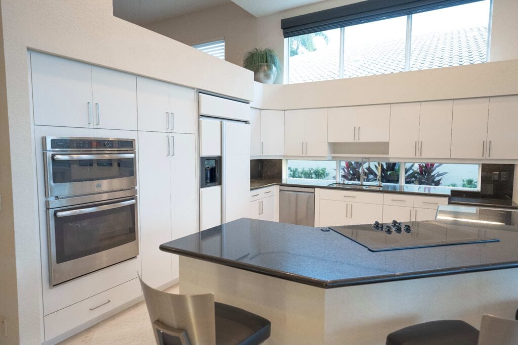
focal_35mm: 22
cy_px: 172
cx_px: 259
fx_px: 319
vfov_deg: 56.8
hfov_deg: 78.1
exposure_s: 1/100
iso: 500
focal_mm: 22.2
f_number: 2.8
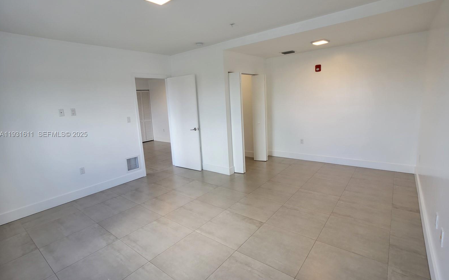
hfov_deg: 66.5
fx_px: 343
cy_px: 135
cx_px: 226
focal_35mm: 28
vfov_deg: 44.5
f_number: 1.8
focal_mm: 5.4
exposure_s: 1/120
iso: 80
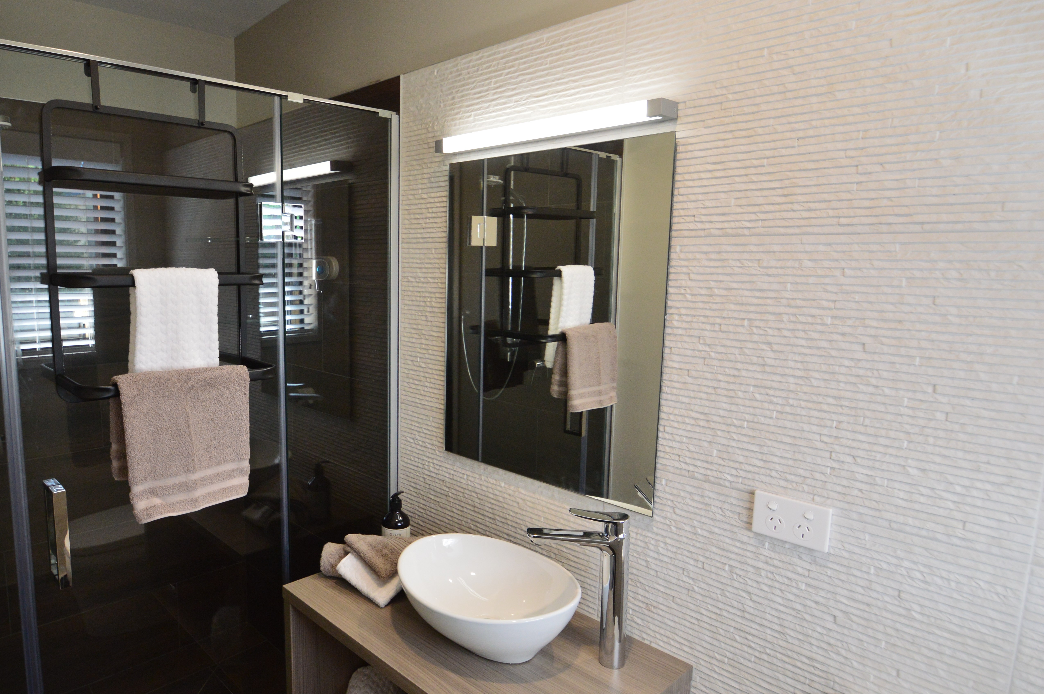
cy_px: 347
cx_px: 522
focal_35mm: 18
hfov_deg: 90.1
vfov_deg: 67.3
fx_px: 522
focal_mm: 12
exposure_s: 1/60
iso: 800
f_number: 6.3
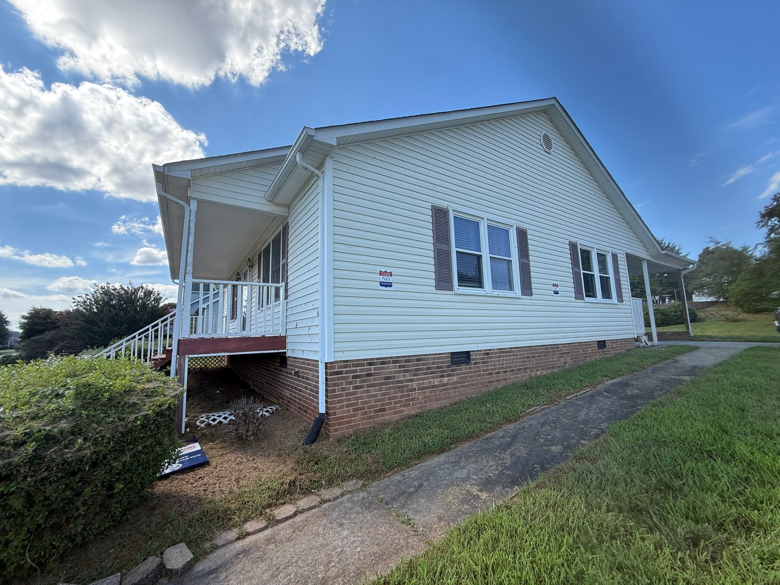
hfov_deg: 102.1
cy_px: 292
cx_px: 390
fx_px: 315
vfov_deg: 85.7
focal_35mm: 14
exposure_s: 1/644
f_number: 2.2
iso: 50
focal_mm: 2.22
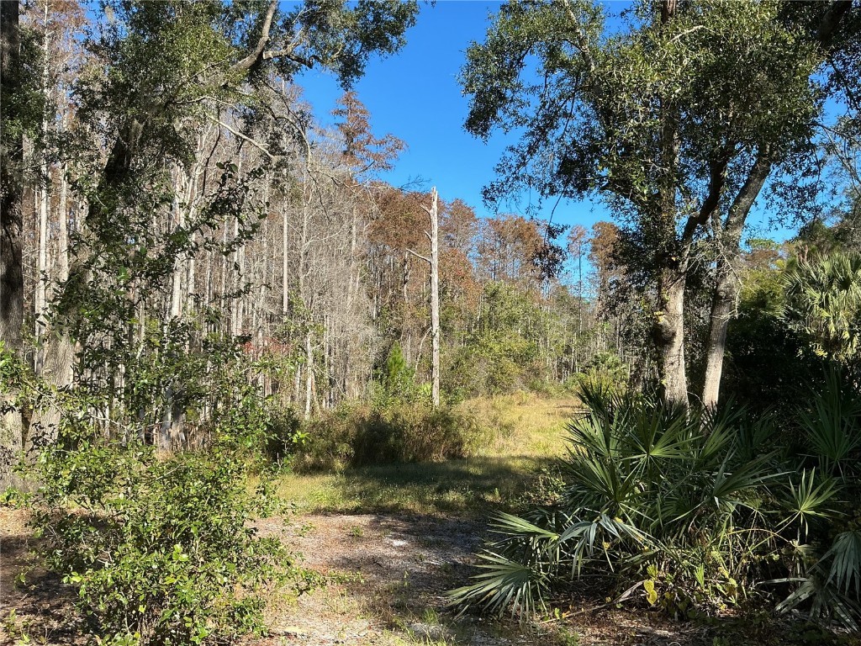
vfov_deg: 48.2
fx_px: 721
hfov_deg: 61.7
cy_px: 323
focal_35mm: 29
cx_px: 430
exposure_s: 1/912
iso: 25
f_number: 1.8
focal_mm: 3
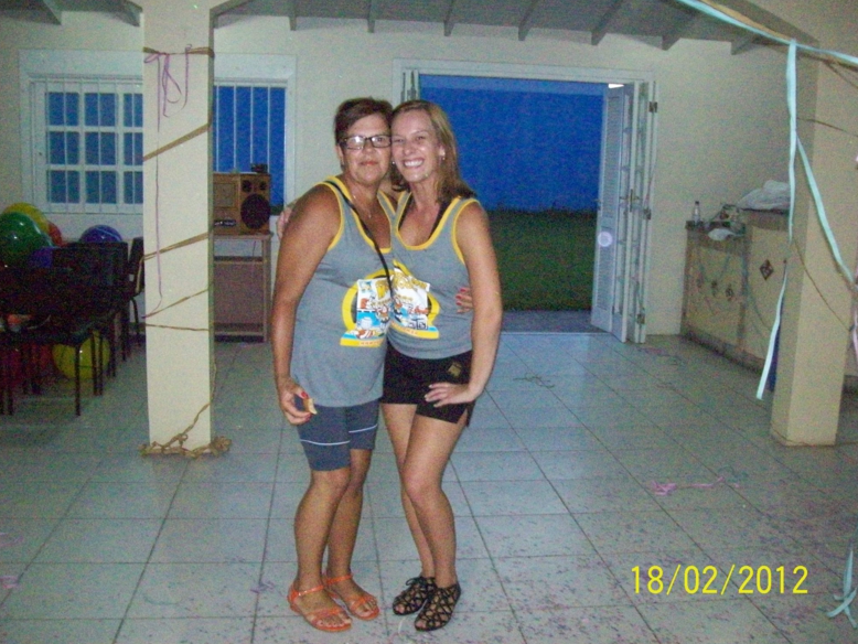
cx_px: 431
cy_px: 314
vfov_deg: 38.7
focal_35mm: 37
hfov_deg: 50.1
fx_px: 917
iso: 800
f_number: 2.7
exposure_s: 1/128
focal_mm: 6
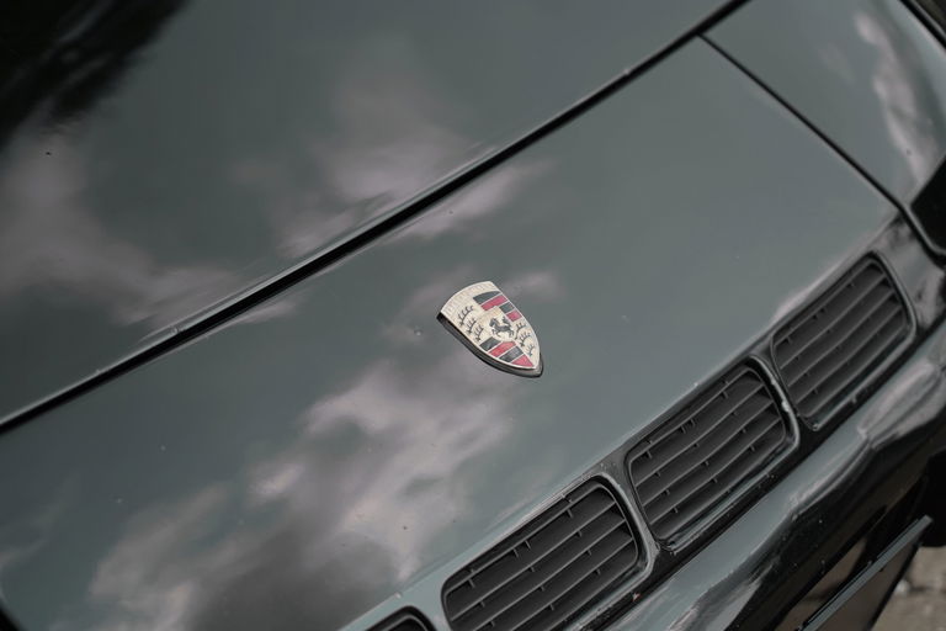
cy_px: 316
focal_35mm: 105
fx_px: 2759
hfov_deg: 19.5
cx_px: 473
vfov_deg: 13.0
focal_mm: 105
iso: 100
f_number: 4
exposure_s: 1/320
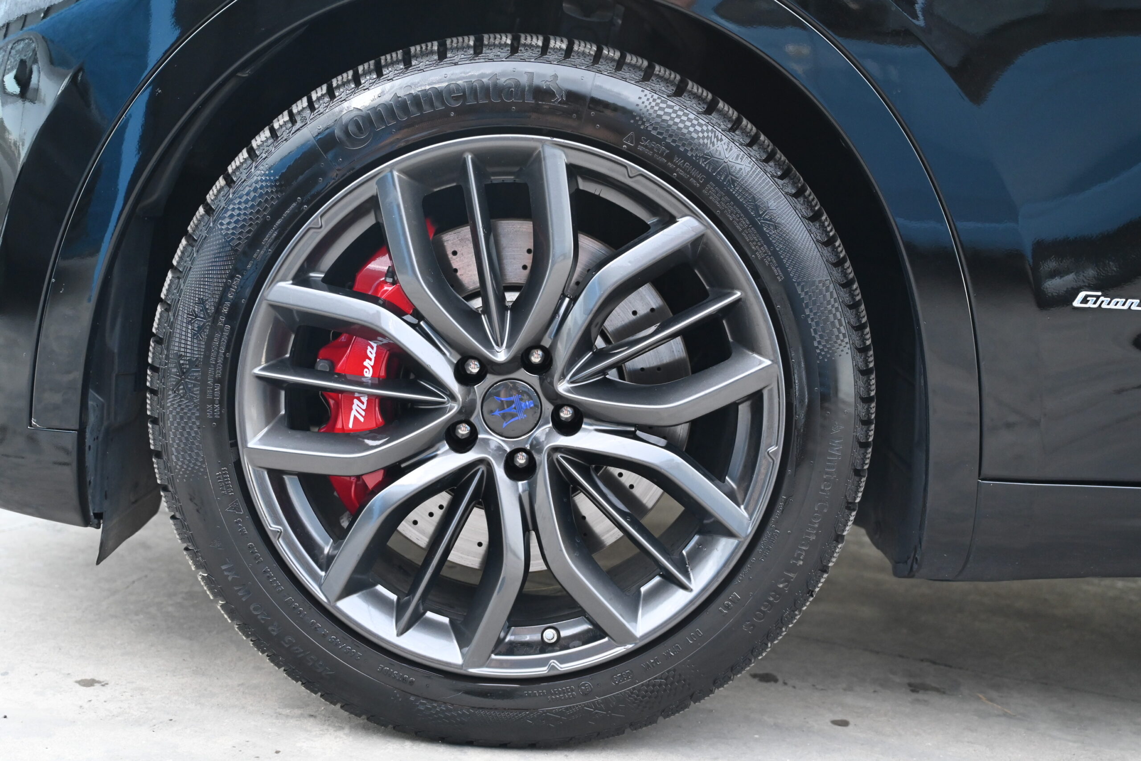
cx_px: 570
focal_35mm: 45
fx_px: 1426
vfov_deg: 29.9
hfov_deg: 43.6
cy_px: 380
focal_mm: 45
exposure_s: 1/125
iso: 3200
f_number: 4
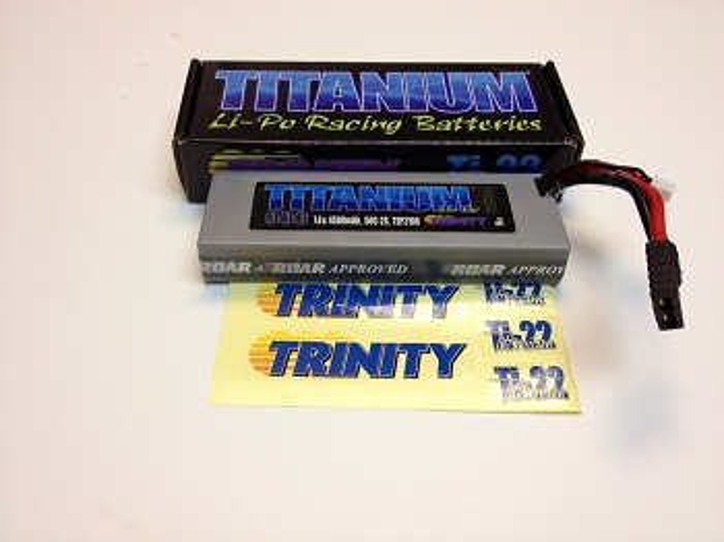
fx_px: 732
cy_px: 271
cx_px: 362
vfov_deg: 40.7
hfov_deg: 52.7
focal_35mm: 35
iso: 80
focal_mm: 4.28
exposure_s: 1/120
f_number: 2.4
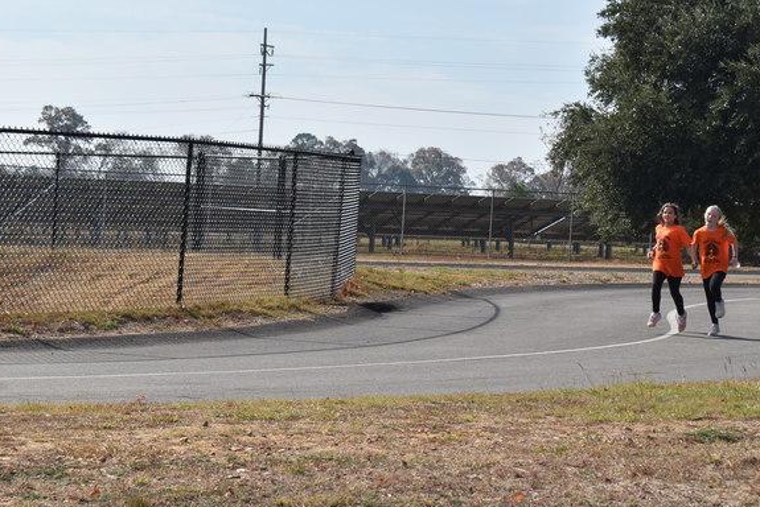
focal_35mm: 115
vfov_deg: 11.9
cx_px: 517
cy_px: 329
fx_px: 2422
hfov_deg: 17.8
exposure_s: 1/500
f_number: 7.1
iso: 100
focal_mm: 55
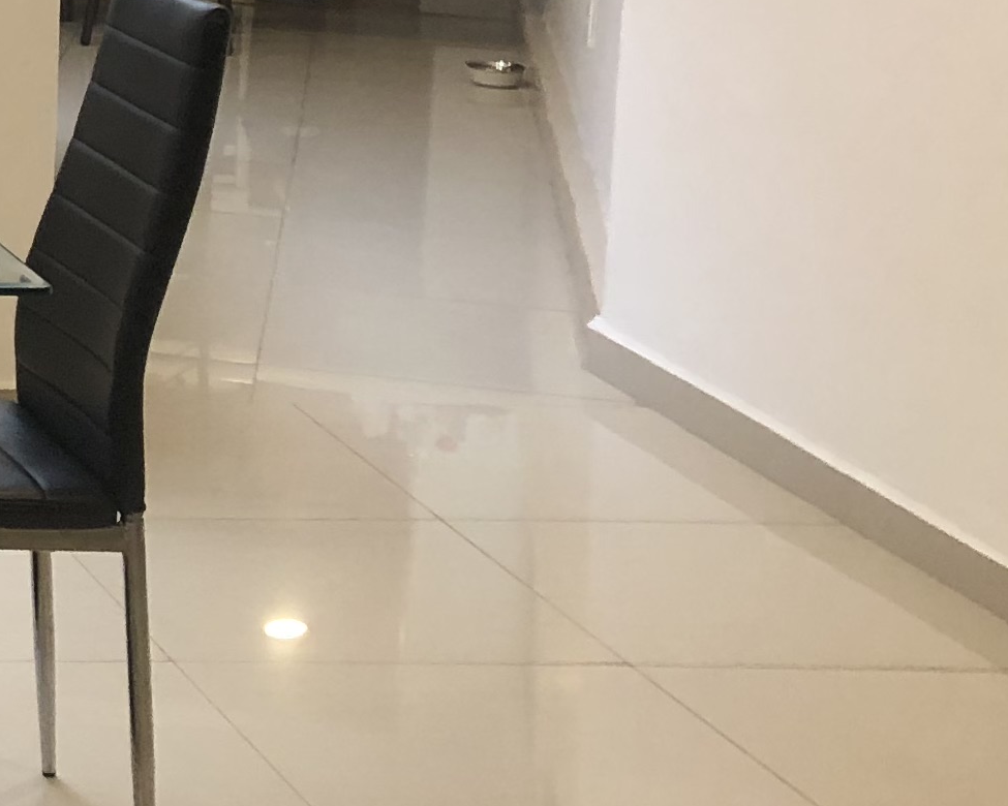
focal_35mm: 113
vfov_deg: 13.3
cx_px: -806
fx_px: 3371
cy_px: -154
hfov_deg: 14.8
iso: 32
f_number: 1.8
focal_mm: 4
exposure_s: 1/30
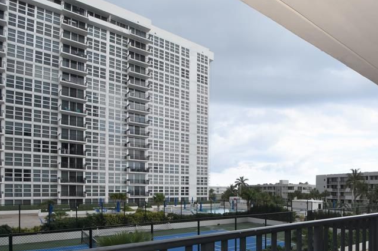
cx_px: 286
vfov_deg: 51.0
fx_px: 252
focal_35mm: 24
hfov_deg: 68.7
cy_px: 186
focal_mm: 10
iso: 200
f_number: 7.1
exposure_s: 1/200
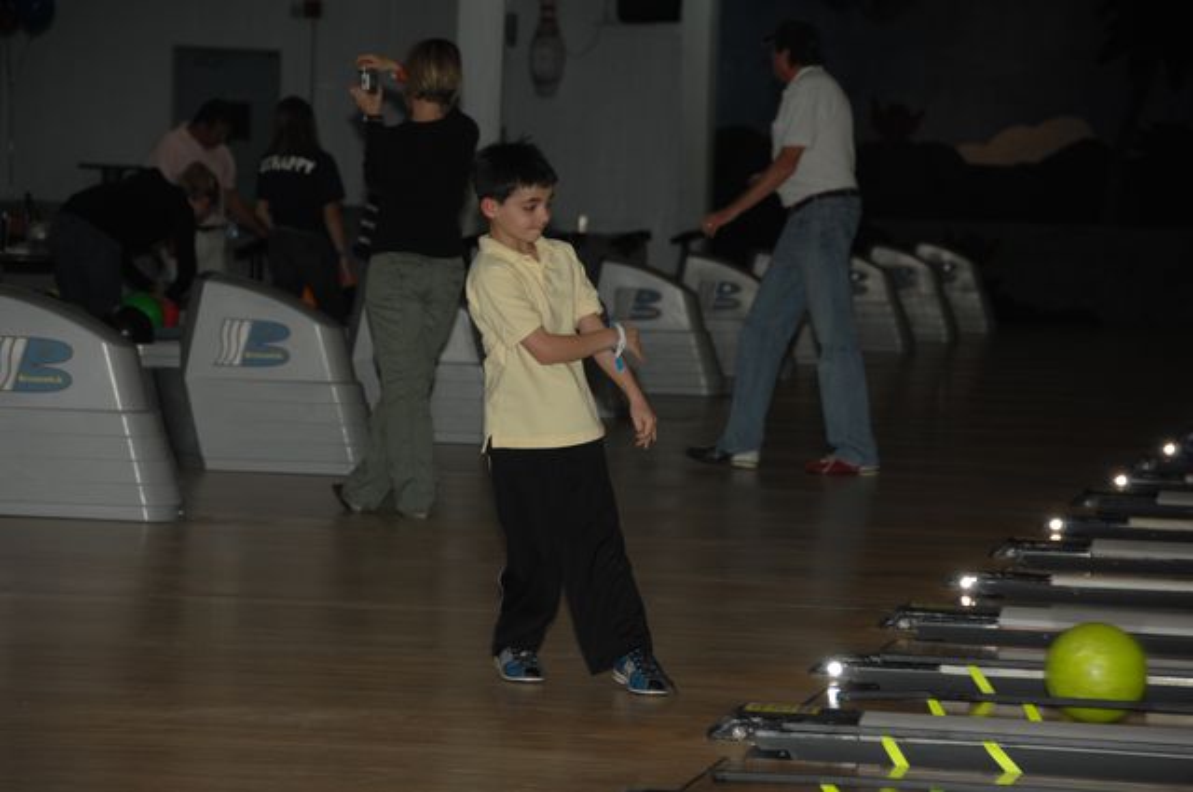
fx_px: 5957
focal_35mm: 180
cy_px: 396
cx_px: 596
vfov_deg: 7.6
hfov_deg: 11.4
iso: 200
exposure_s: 1/125
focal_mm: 120
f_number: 5.3
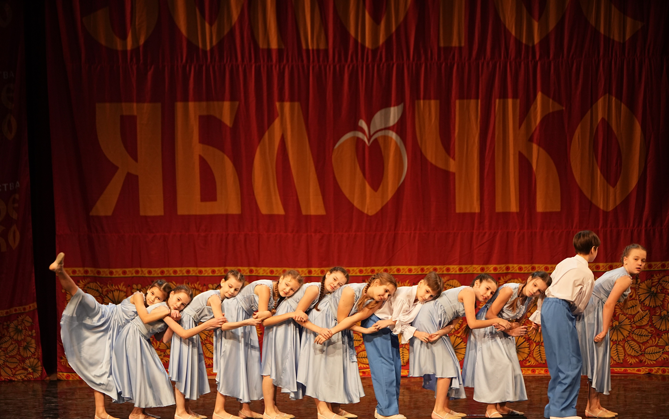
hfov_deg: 14.6
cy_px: 223
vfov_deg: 9.2
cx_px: 334
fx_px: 2608
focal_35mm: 143
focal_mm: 140
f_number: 2.8
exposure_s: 1/400
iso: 1600
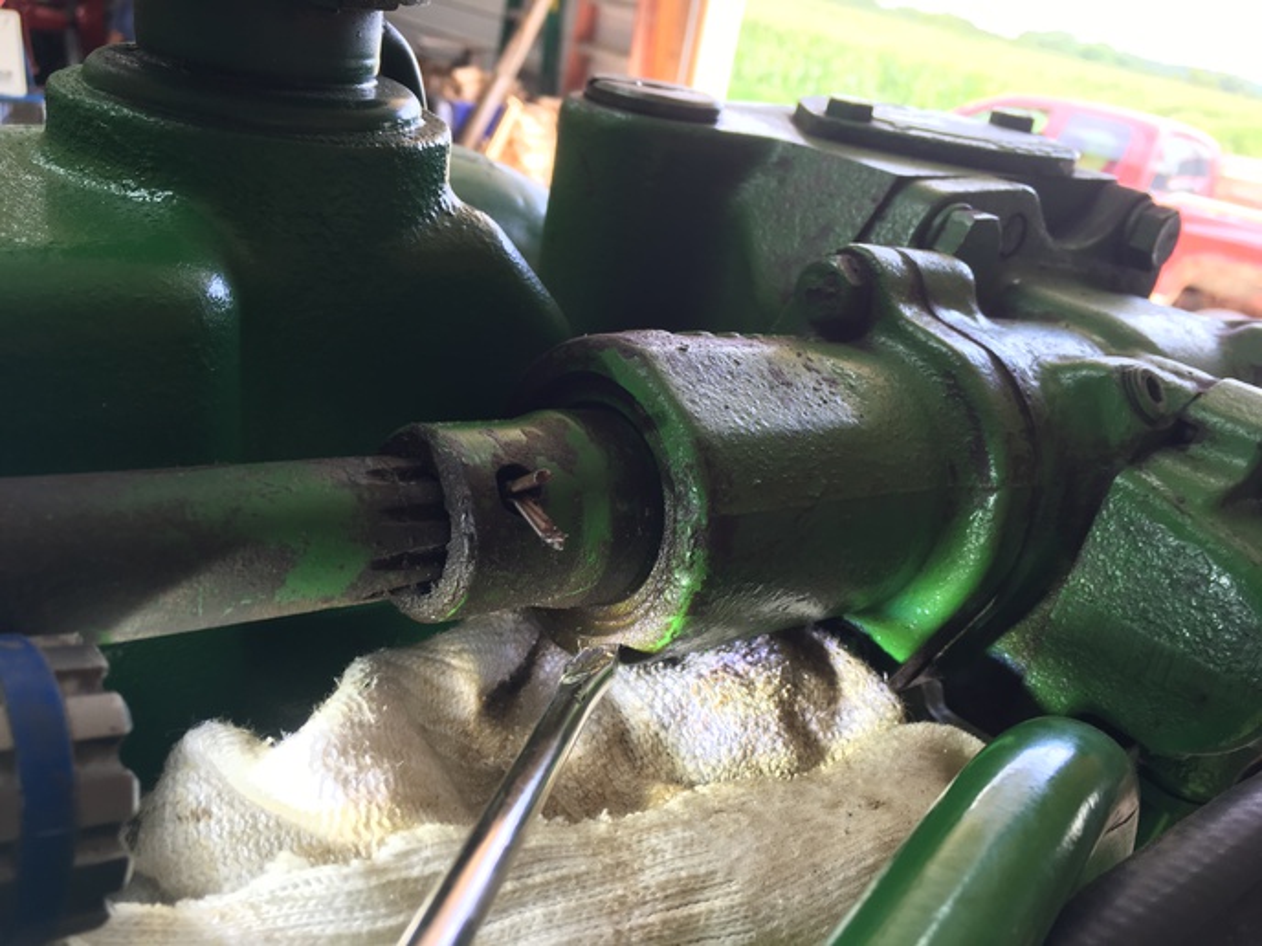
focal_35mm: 29
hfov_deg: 61.7
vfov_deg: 48.2
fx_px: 1057
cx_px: 631
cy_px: 473
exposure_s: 1/60
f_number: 2.2
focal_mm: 4.15
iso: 25
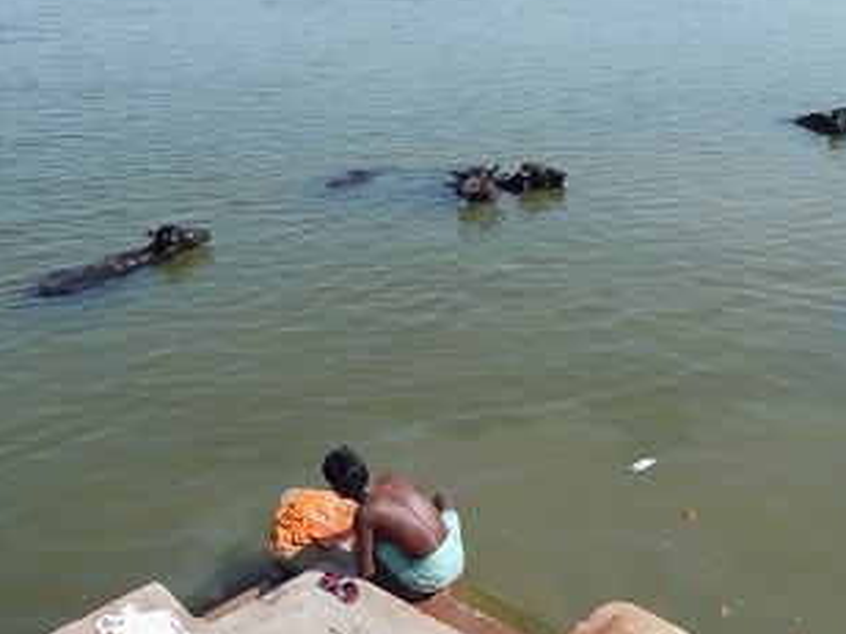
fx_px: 1026
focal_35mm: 42
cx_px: 502
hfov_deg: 44.6
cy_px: 358
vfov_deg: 34.3
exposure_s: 1/400
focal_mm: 4
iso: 125
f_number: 6
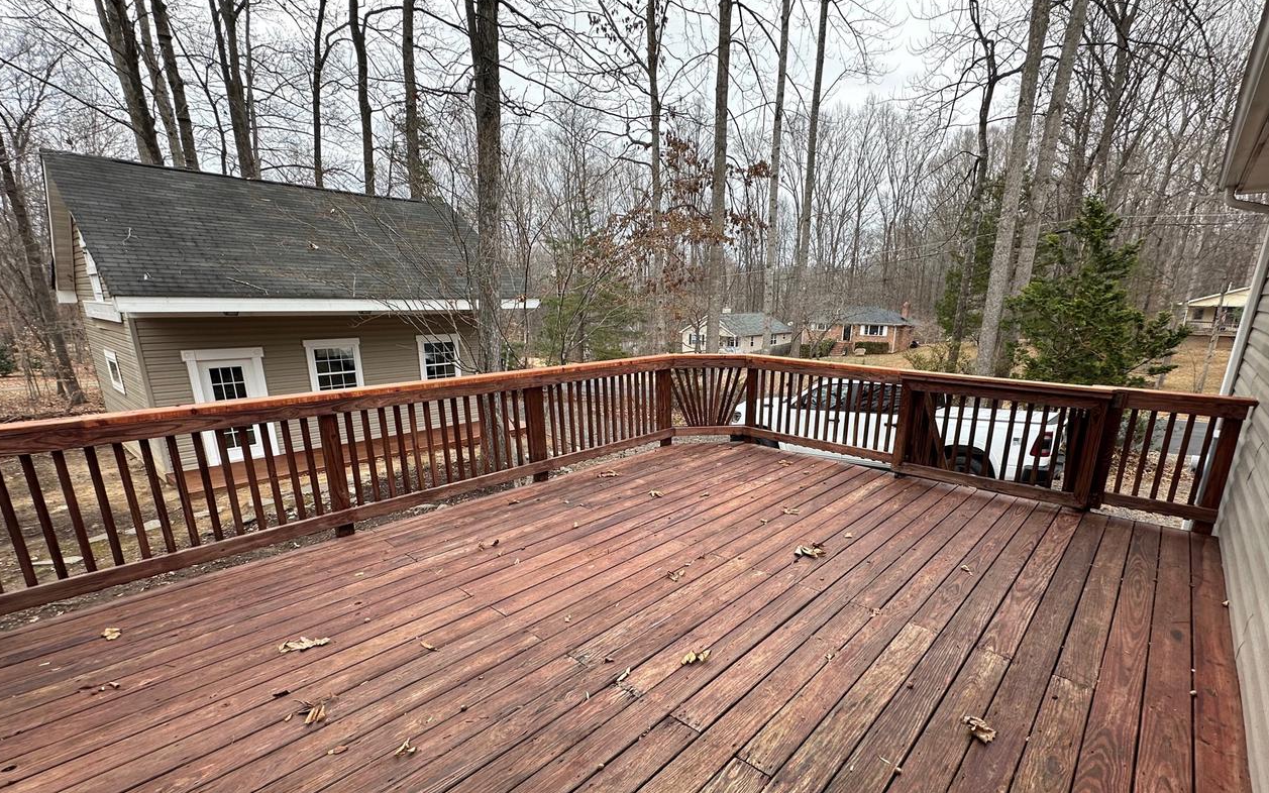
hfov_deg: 94.3
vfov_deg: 67.5
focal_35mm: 17
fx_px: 588
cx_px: 670
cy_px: 467
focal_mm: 2.22
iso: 40
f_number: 2.2
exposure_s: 1/212
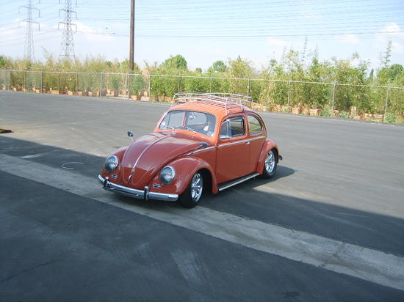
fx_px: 408
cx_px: 202
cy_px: 151
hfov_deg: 52.6
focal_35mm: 35
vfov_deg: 40.7
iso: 50
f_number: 2.8
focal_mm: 5.8
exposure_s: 1/350
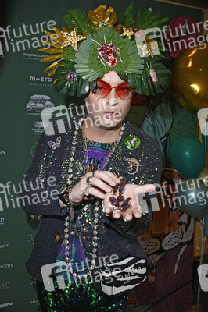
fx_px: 278
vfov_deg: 58.8
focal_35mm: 32
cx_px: 104
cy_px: 156
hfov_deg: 41.0
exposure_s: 1/250
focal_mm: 32
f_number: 5.6
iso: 1000
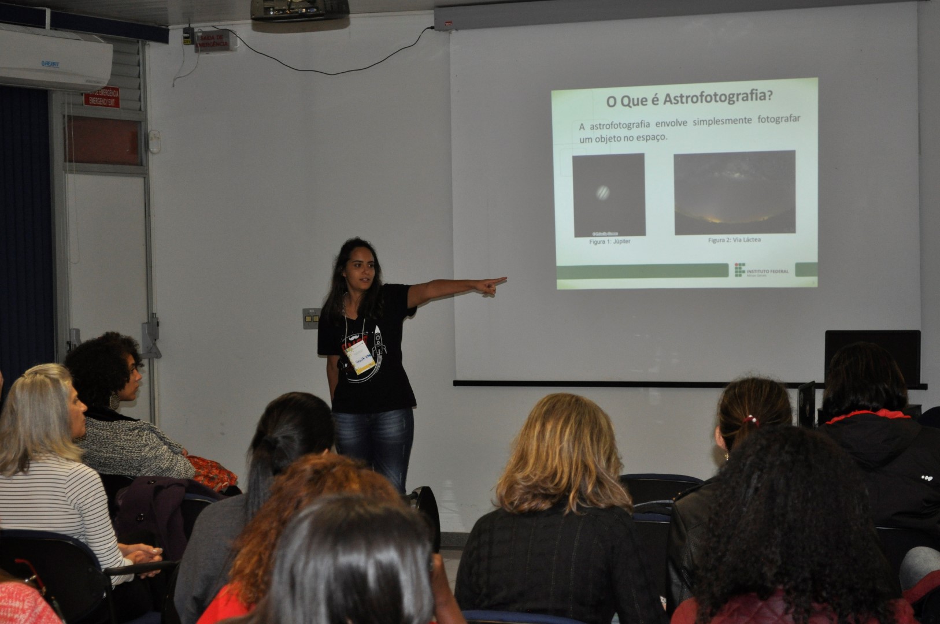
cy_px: 312
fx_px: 2152
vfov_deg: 16.5
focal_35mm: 82
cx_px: 470
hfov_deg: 24.6
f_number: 5.6
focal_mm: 55
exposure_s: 1/60
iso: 800
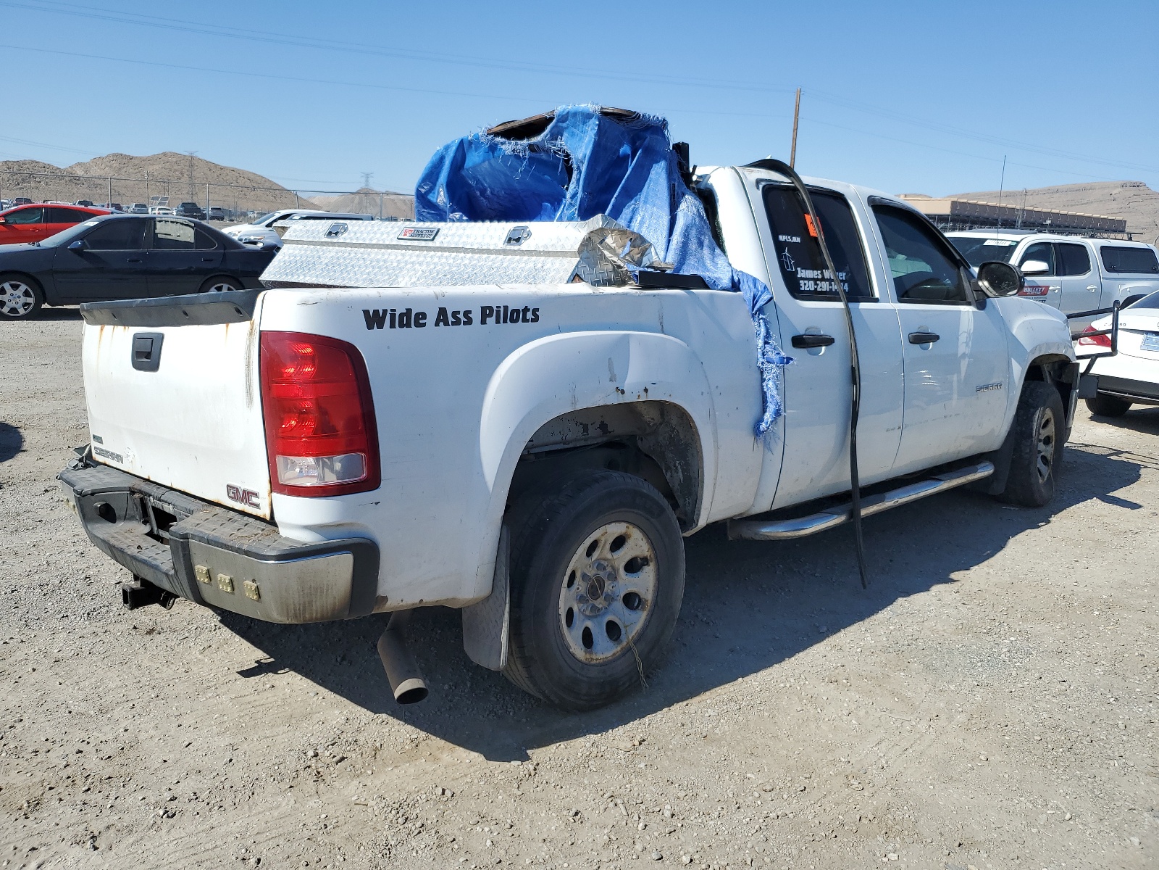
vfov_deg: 53.1
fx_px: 871
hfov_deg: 67.3
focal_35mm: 26
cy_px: 435
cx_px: 580
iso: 50
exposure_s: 1/3333
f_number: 1.5
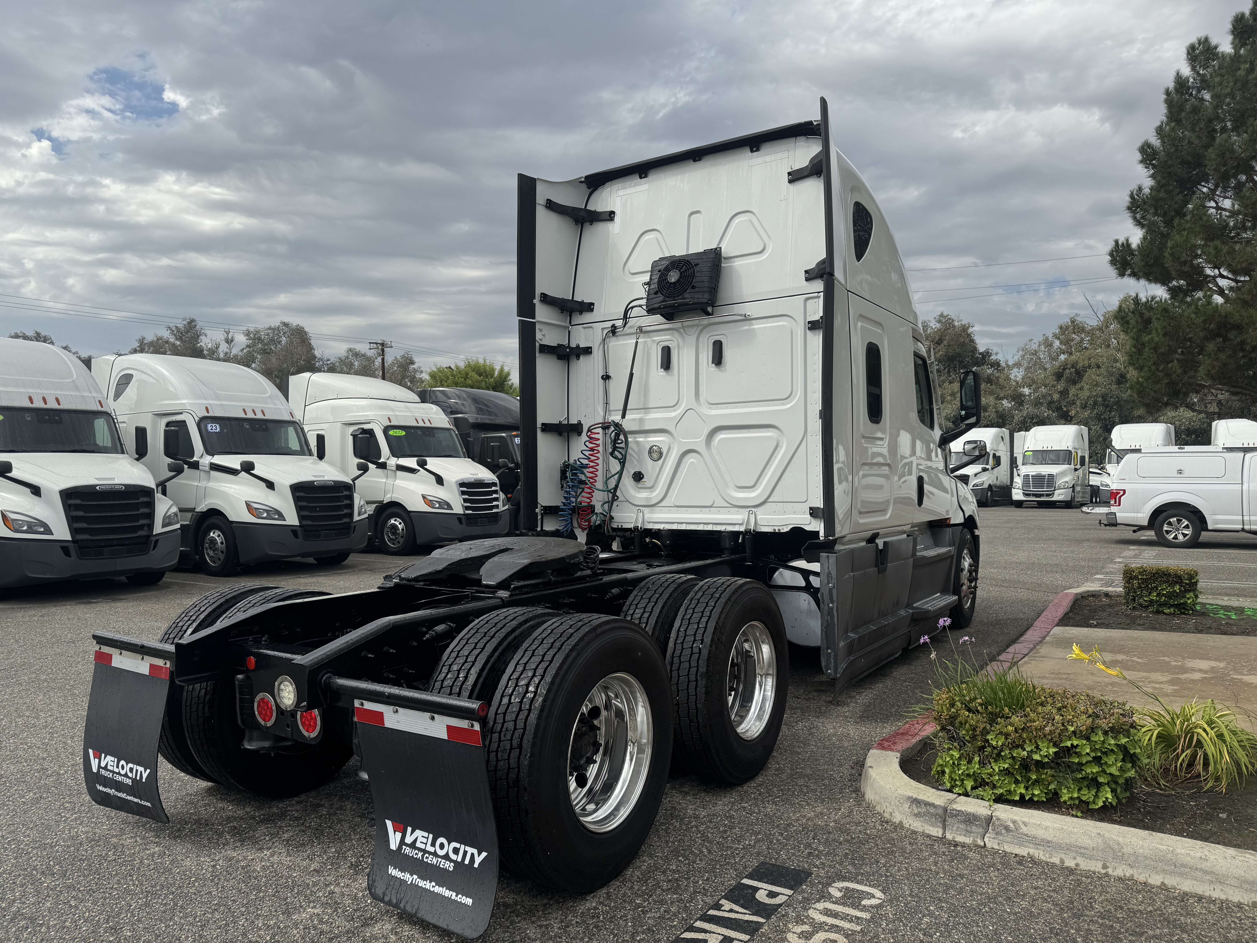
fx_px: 872
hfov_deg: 71.6
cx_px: 628
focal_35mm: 24
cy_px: 472
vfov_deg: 56.8
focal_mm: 6.76
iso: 80
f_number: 1.78
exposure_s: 1/5814
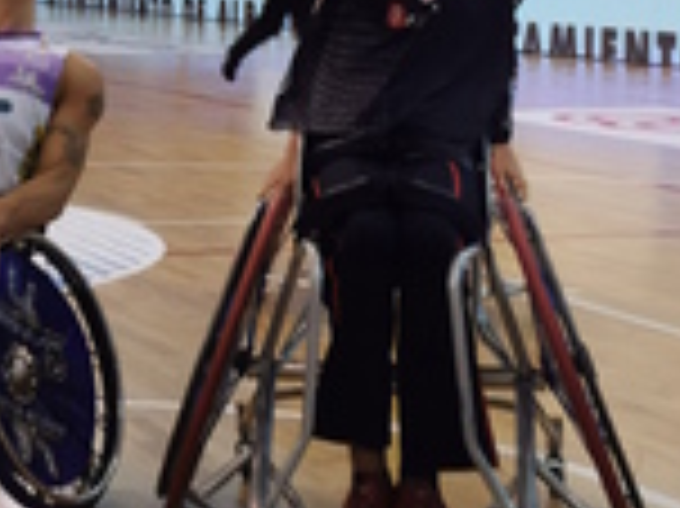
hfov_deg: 16.6
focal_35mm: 115
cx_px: -59
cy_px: -52
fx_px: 2257
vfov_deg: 12.6
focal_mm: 5.56
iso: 125
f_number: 1.6
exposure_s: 1/100
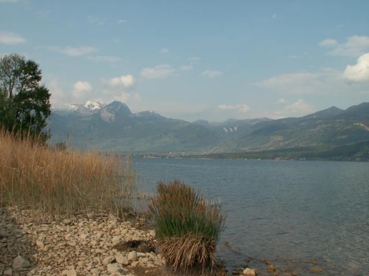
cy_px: 138
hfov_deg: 52.6
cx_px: 184
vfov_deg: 40.7
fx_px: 373
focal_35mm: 35
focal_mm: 5.86
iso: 50
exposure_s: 1/200
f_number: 7.1
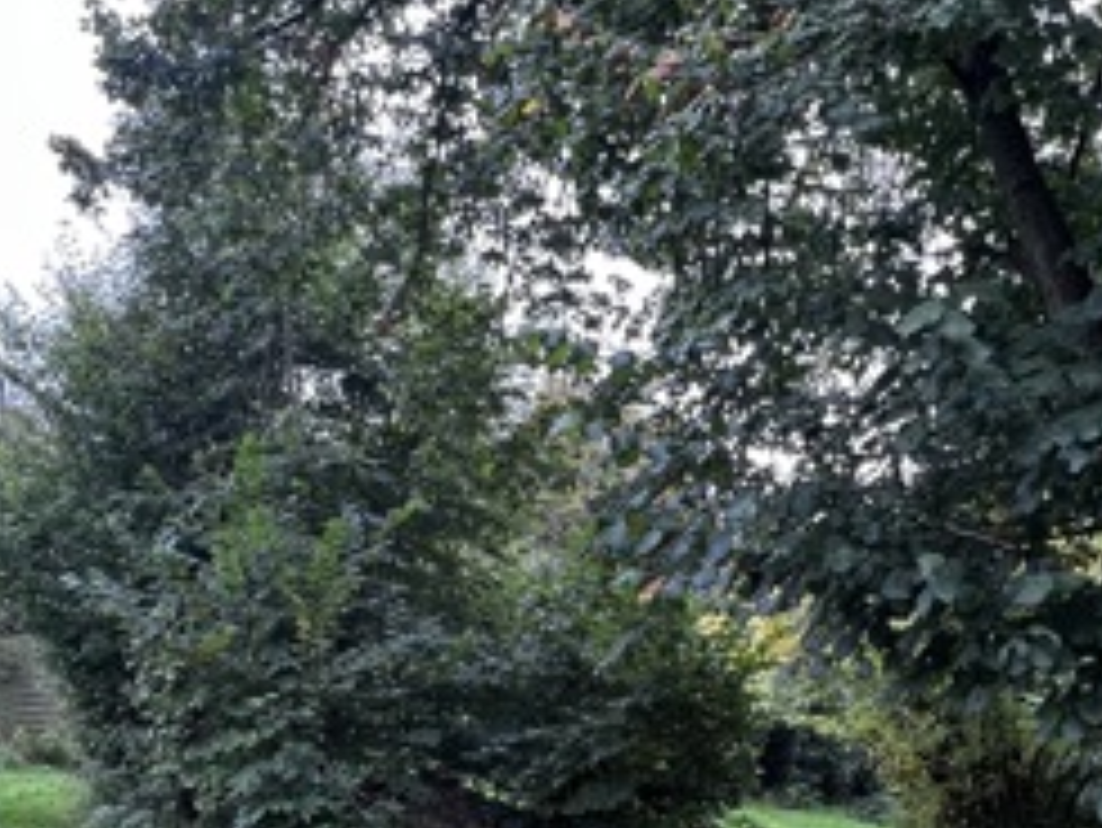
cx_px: 666
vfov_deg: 39.7
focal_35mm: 34
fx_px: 1083
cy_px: 693
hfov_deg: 53.5
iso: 160
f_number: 1.8
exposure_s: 1/99
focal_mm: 1.57
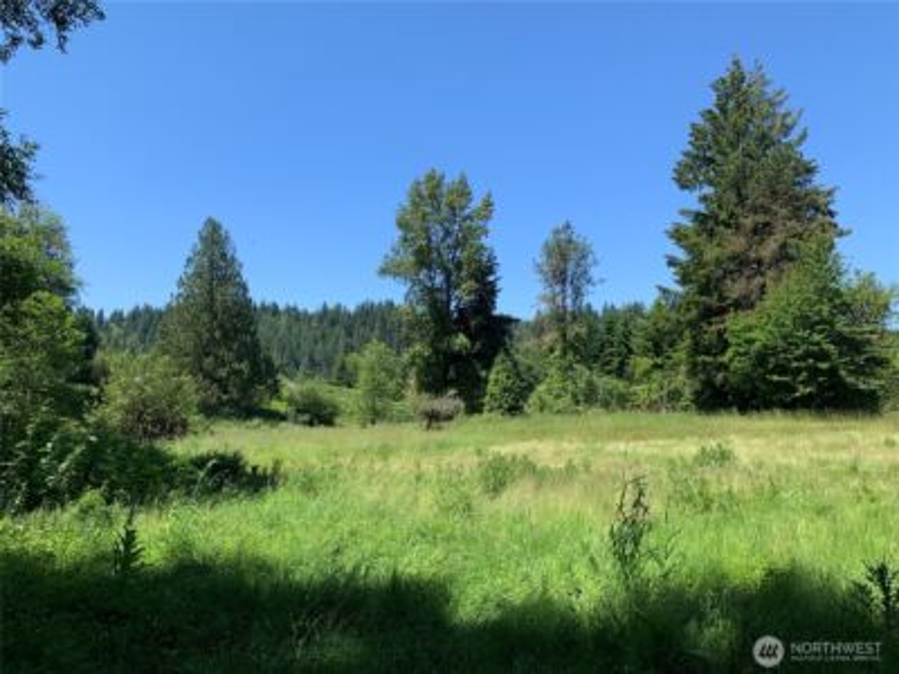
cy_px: 337
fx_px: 675
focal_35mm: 26
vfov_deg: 53.1
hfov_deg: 67.3
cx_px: 450
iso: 25
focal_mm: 4.25
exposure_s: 1/1282
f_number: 1.8
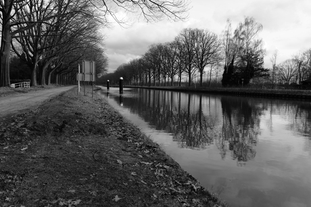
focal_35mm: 24
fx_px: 207
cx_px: 156
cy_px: 104
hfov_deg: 73.8
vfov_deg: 53.1
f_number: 5
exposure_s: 1/400
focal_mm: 24
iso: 125
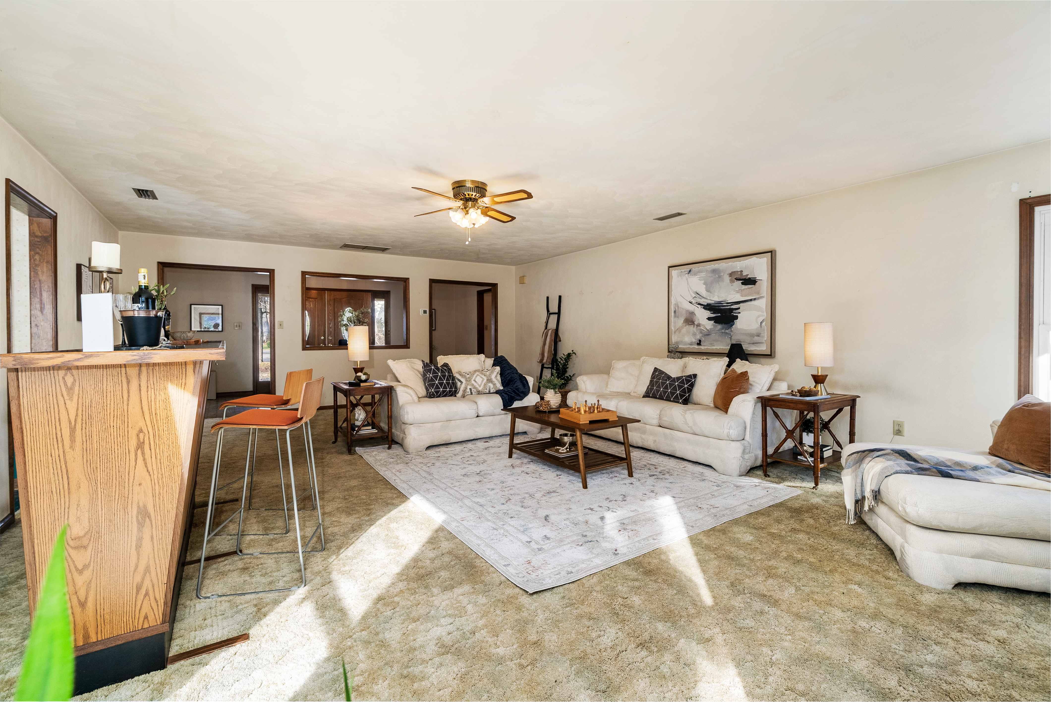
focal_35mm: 16
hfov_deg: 96.7
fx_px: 468
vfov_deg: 73.9
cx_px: 526
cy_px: 352
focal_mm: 16
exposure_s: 1/2
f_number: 9
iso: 500
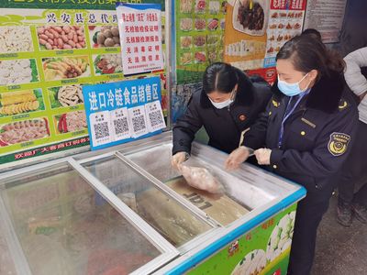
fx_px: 286
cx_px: 184
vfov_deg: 51.4
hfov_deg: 65.3
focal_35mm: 27
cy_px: 138
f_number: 1.9
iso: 400
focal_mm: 6.71
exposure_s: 1/33.3
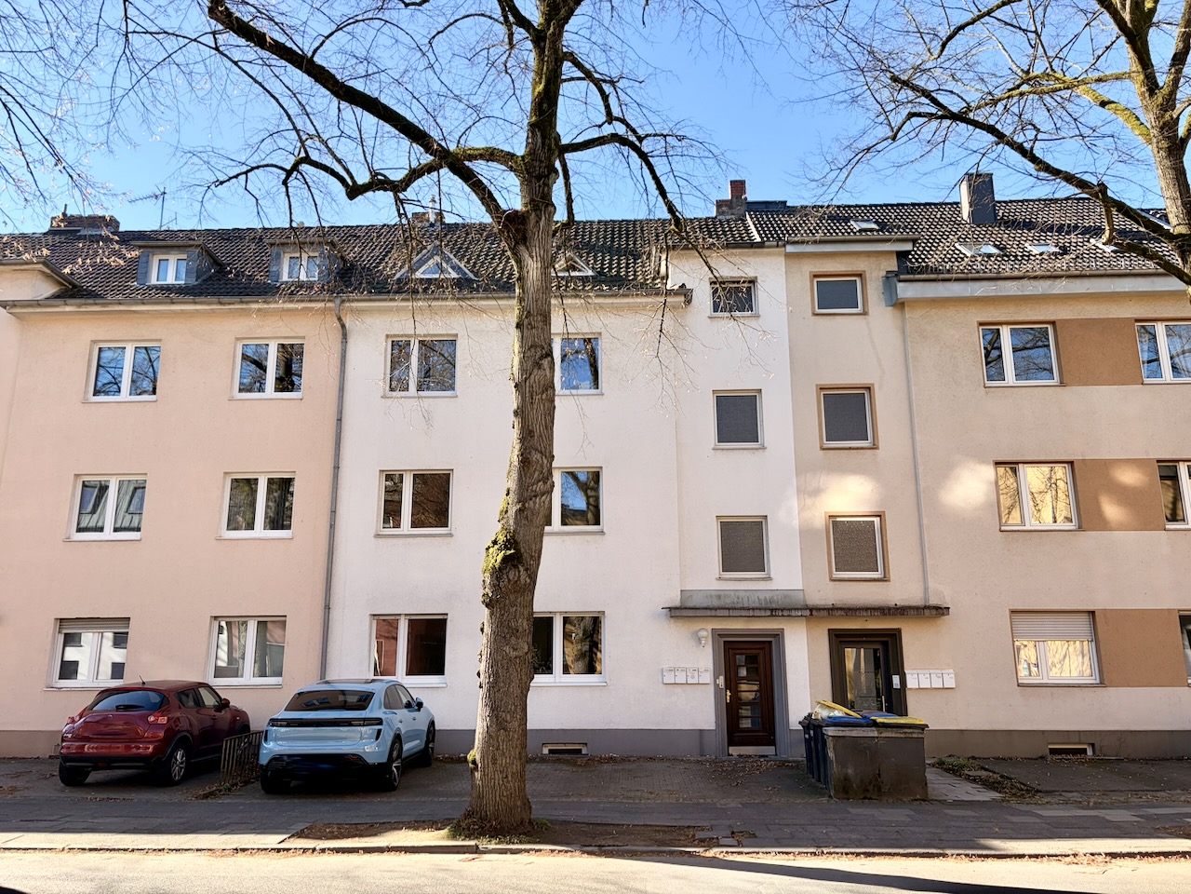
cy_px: 447
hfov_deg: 67.3
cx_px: 596
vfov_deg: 53.1
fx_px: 895
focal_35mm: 26
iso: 50
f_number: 1.6
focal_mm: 5.96
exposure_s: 1/1001
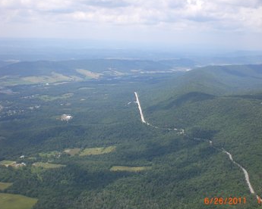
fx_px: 333
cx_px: 147
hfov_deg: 42.8
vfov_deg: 34.9
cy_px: 111
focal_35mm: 43
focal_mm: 6.3
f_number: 4.4
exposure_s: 1/500
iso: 50
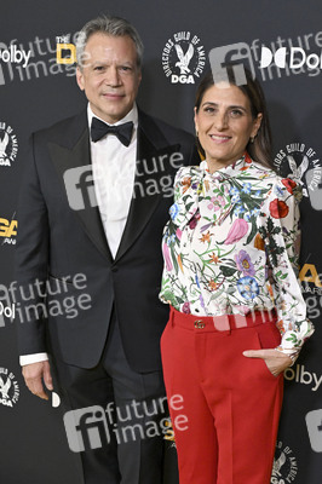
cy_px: 242
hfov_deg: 34.2
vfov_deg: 49.6
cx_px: 161
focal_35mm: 39
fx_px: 524
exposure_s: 1/320
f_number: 6.3
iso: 2500
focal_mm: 39
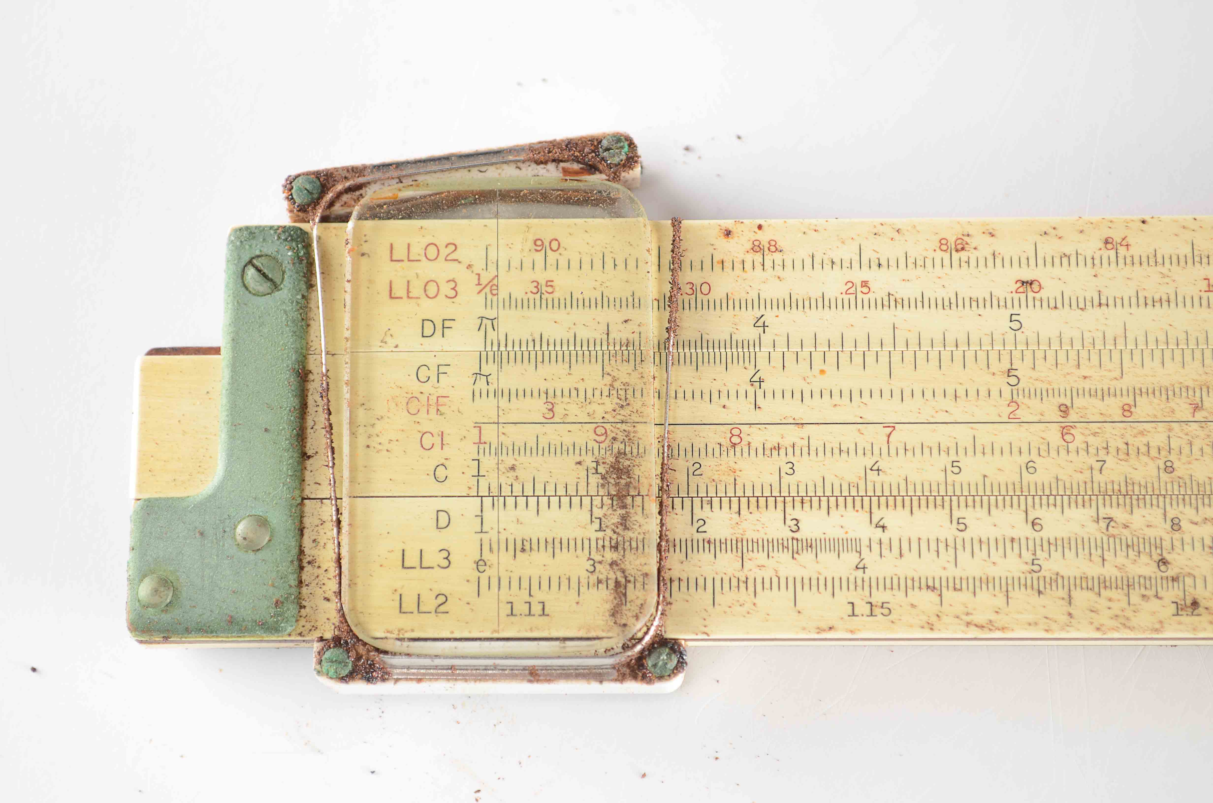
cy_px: 402
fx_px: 2623
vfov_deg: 17.4
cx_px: 606
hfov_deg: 26.0
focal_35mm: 78
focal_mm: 52
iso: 100
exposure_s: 1/60
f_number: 7.1
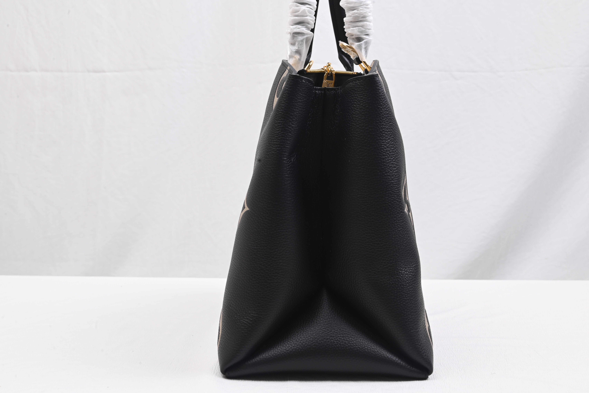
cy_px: 196
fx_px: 655
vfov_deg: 33.4
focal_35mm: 40
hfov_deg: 48.4
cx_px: 294
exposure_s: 1/2
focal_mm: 40
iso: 100
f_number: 16
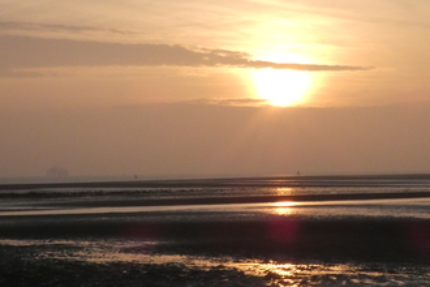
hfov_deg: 15.2
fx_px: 1612
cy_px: 151
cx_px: 279
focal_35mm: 135
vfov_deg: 10.2
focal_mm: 16.6
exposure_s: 1/2000
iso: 800
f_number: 8
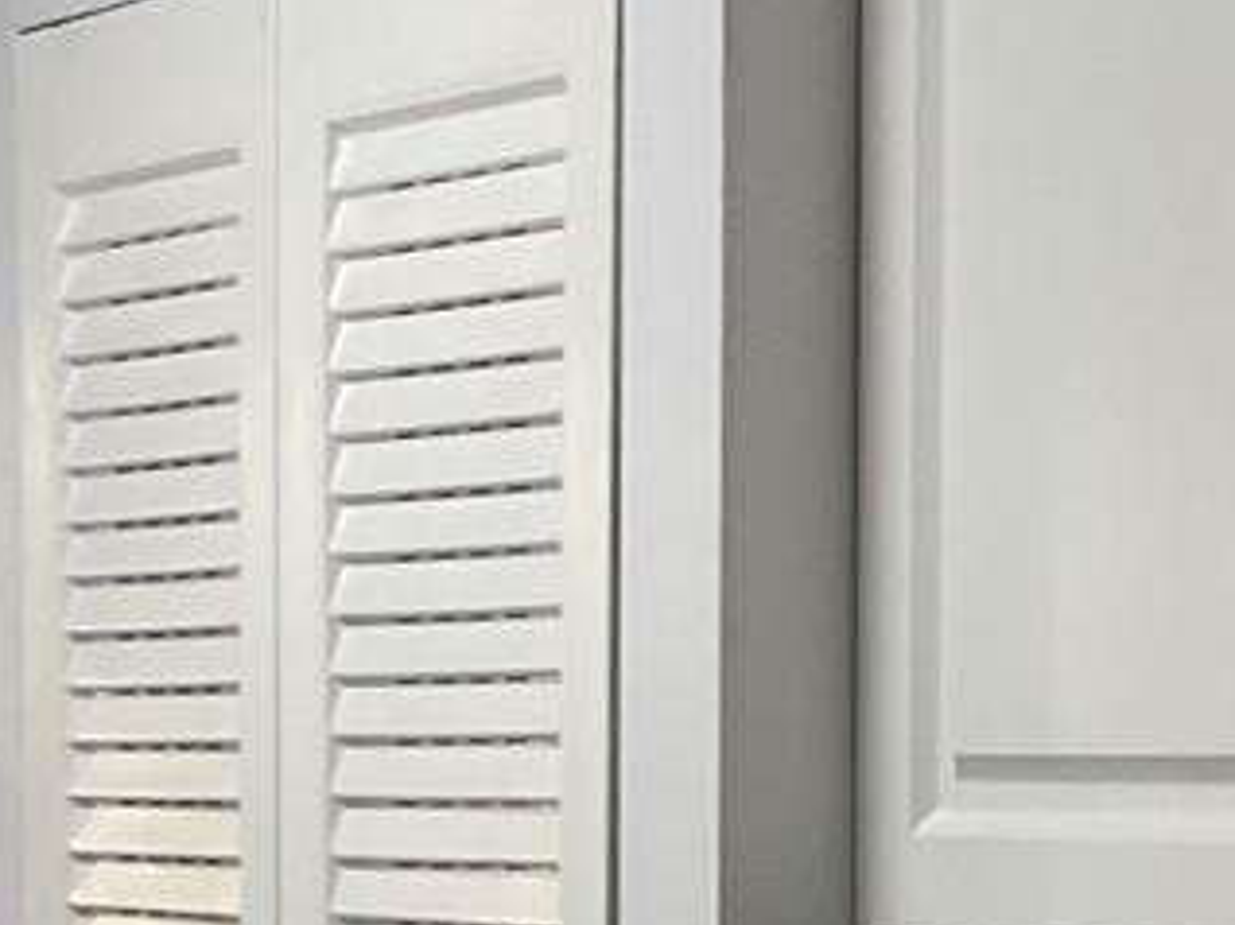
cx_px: 1091
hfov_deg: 13.4
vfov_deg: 9.9
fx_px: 5205
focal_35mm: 146
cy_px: 1353
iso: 32
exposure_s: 1/60
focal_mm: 3
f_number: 1.8
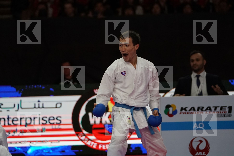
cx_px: 117
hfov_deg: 9.5
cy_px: 78
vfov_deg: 6.4
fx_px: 1404
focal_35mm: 216
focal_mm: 144
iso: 4000
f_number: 2.8
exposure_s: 1/1000
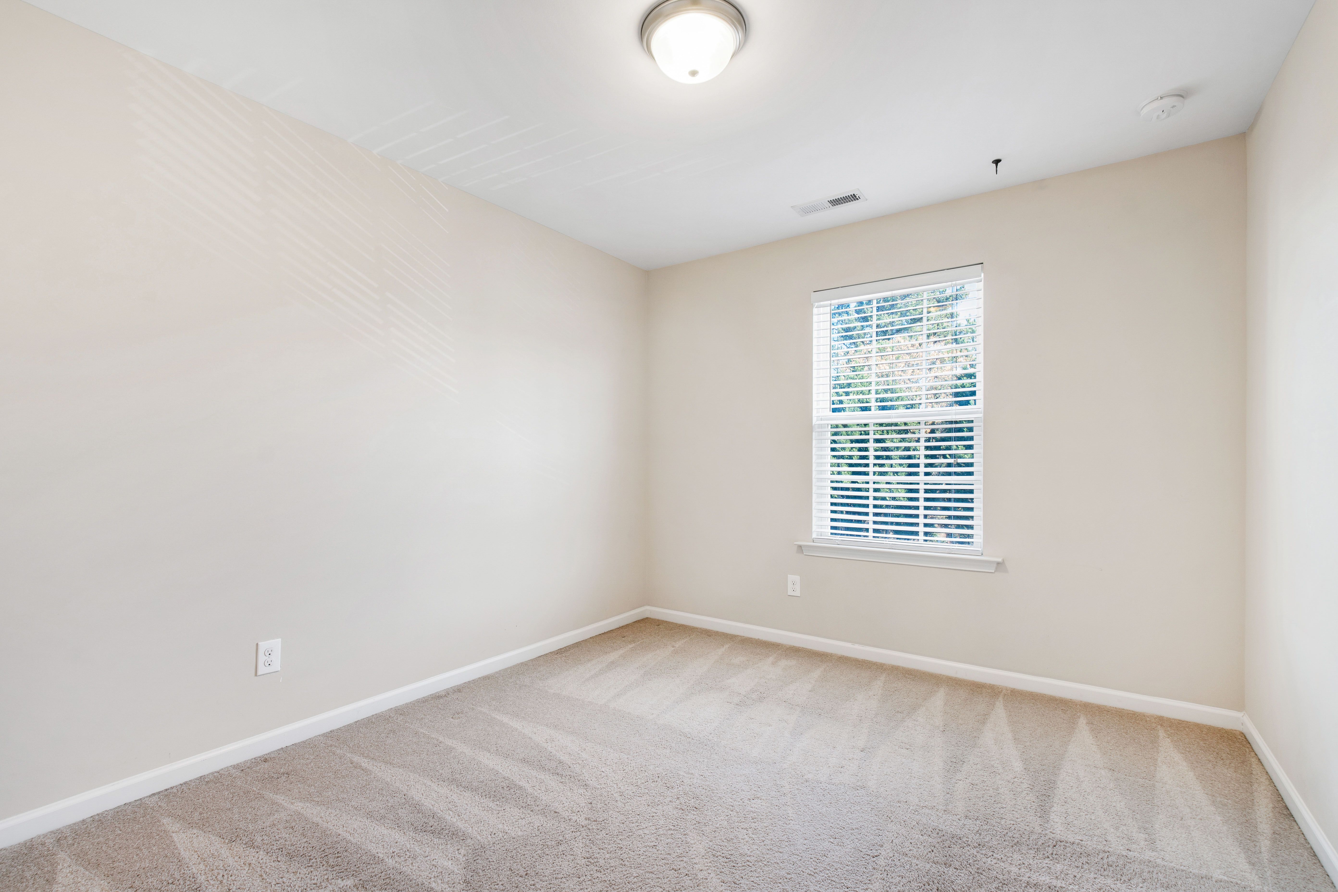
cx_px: 669
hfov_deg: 100.4
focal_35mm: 15
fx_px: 557
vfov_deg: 77.3
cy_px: 446
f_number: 8
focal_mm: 10
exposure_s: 1/1.67
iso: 100
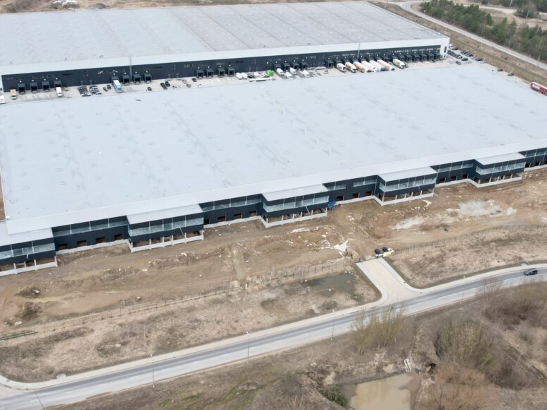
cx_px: 299
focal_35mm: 28
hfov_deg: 63.3
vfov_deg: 49.7
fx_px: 442
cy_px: 210
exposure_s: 1/1000
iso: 120
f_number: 2.8
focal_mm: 8.38
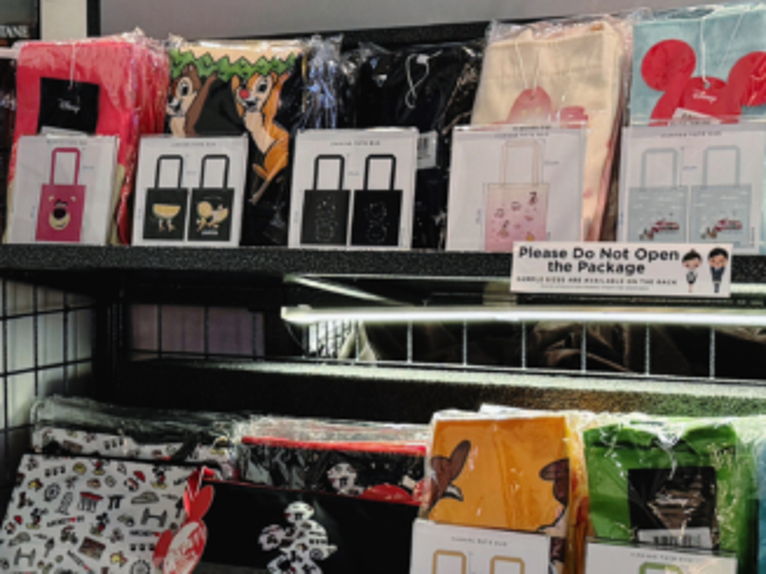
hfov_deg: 21.4
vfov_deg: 16.8
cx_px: -14
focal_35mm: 88
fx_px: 1947
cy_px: 283
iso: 125
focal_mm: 6.86
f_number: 1.78
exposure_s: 1/53
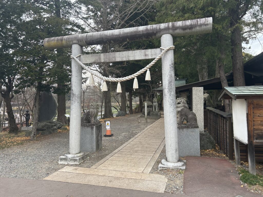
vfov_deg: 53.1
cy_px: 98
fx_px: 198
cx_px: 132
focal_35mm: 26
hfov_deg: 67.3
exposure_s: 1/282
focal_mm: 5.7
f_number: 1.5
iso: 40
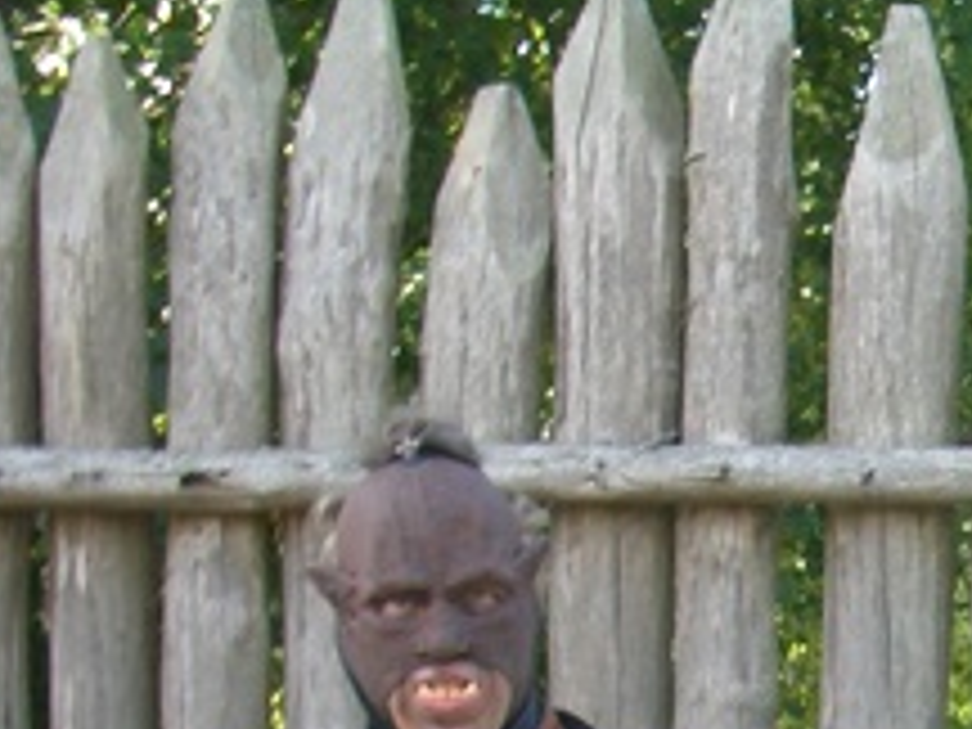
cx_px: 1562
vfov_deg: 9.4
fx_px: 4212
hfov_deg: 12.4
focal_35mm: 150
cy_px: 1323
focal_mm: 6.8
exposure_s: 1/100
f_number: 2.8
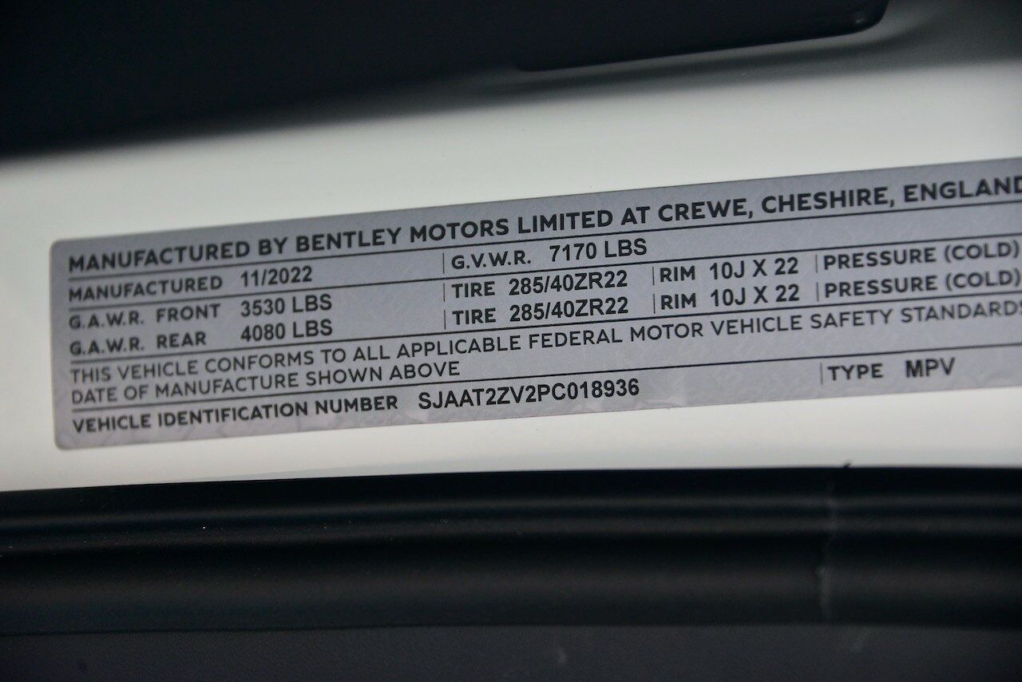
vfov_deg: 10.2
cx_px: 511
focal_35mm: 135
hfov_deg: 15.2
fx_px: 3833
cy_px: 341
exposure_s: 1/320
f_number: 5.6
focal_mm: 135
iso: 800
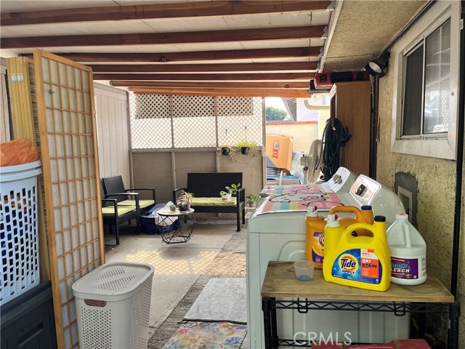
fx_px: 349
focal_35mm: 26
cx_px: 232
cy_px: 174
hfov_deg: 67.3
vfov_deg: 53.1
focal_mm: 5.1
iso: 50
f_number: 1.6
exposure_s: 1/158
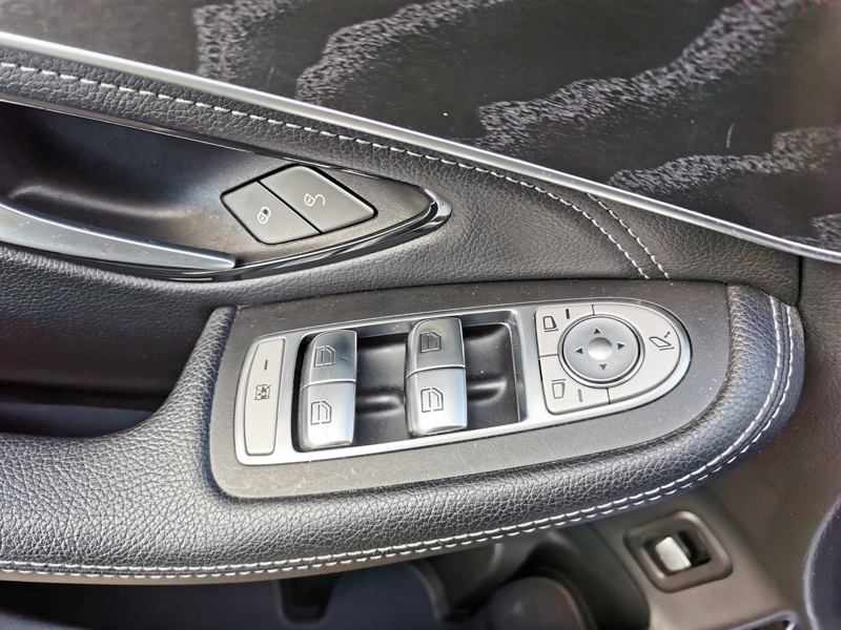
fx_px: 656
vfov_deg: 51.4
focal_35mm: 27
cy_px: 315
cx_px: 420
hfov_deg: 65.3
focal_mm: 5.58
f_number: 1.8
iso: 100
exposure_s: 1/100
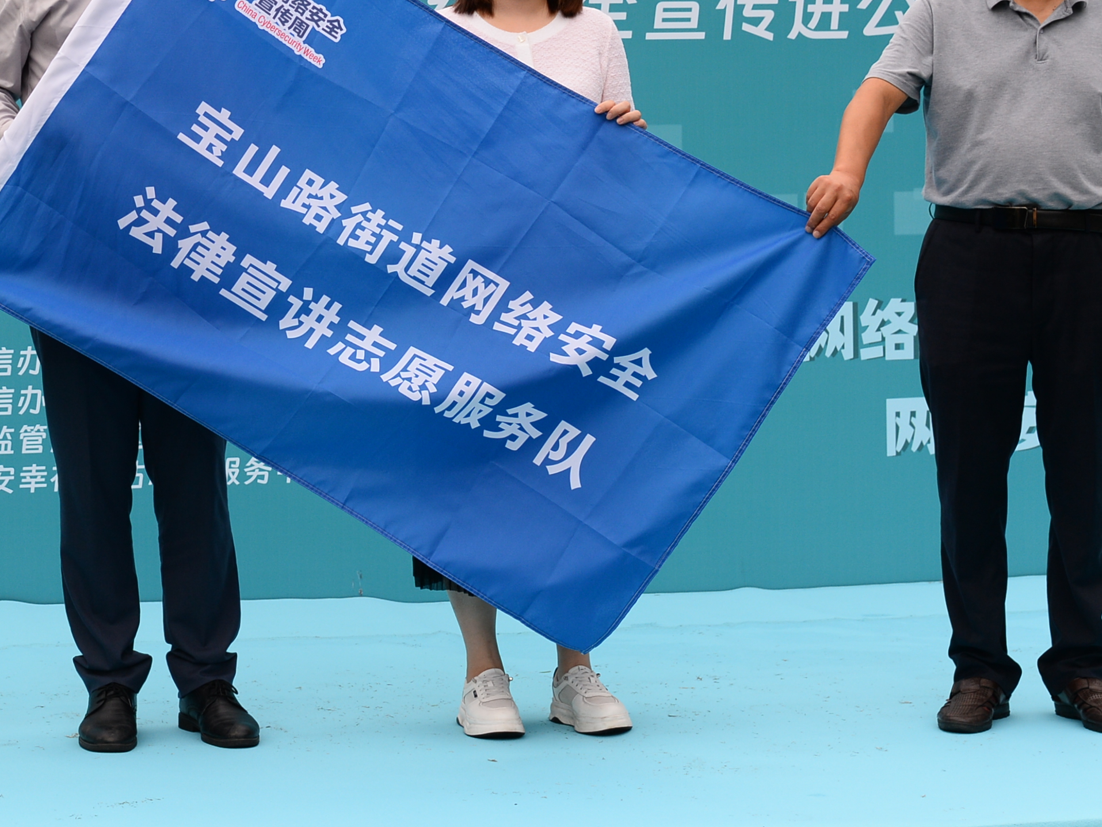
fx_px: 2833
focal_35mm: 89
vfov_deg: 16.5
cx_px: 256
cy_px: 149
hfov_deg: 21.8
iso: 640
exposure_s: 1/1250
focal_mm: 48
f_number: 6.3
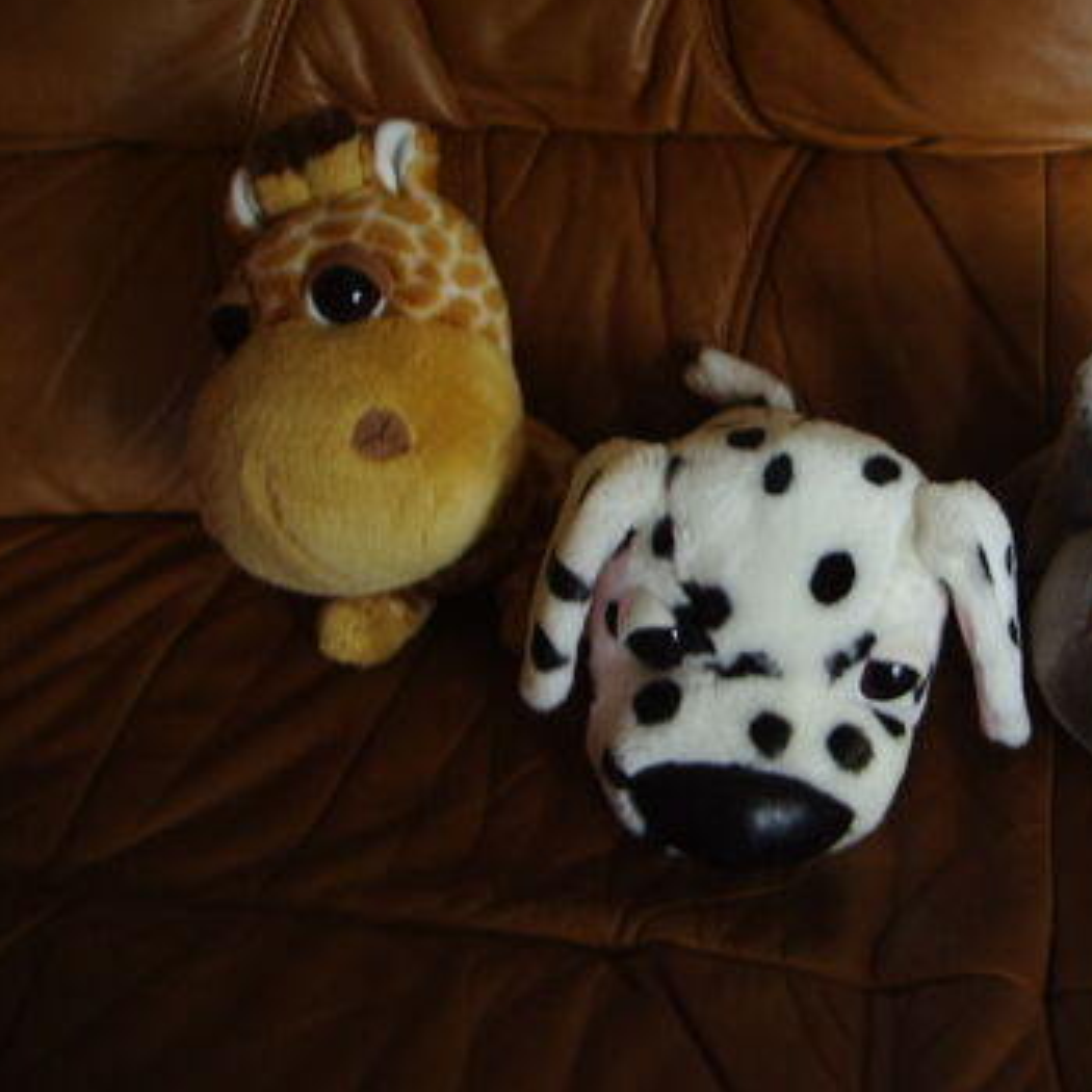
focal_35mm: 46
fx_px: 1642
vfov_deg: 36.8
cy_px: 537
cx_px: 736
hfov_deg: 36.4
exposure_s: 1/4
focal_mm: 5.8
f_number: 2.6
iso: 100
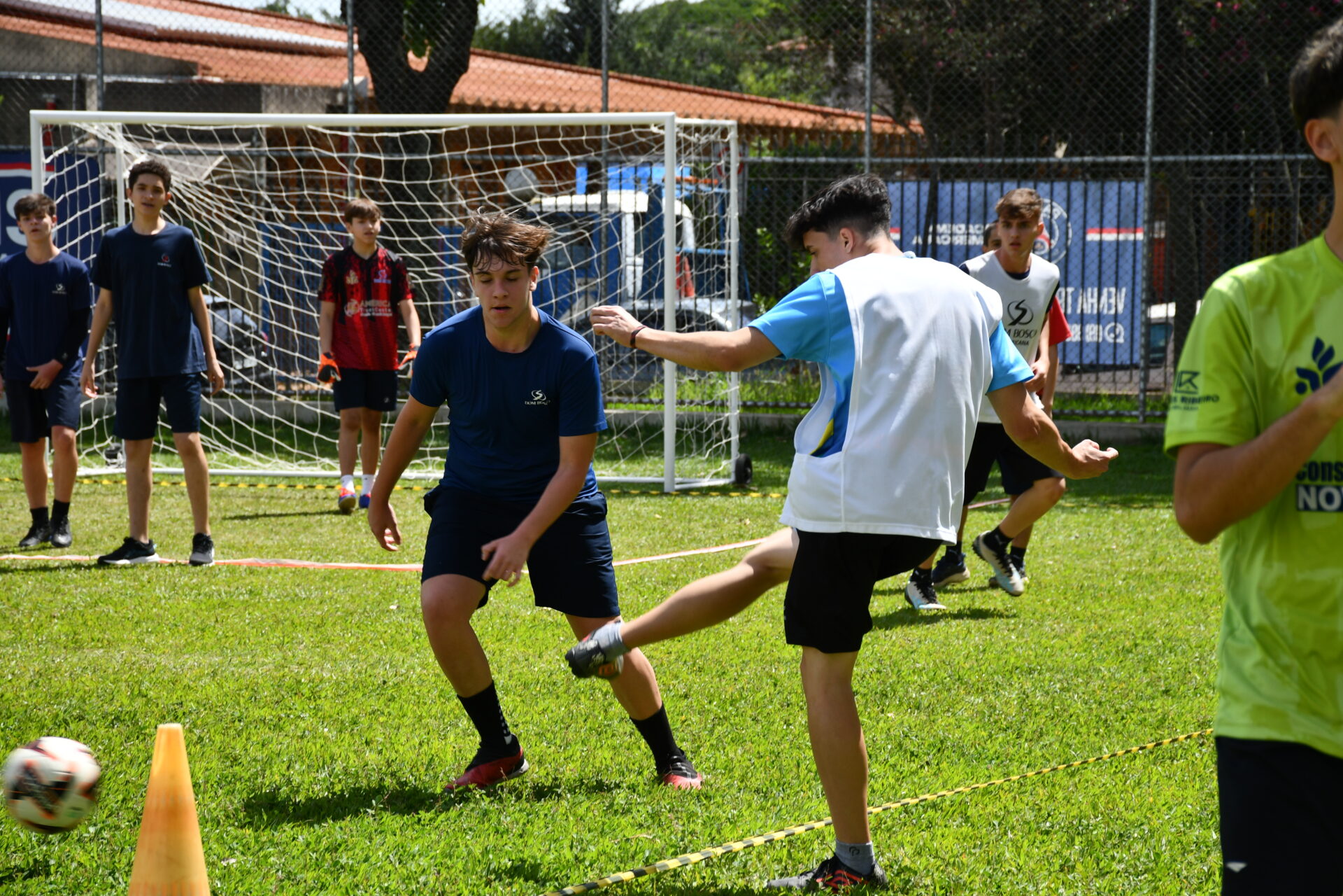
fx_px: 5036
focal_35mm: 135
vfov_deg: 10.2
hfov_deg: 15.2
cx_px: 672
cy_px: 448
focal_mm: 90
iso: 200
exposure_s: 1/500
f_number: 7.1
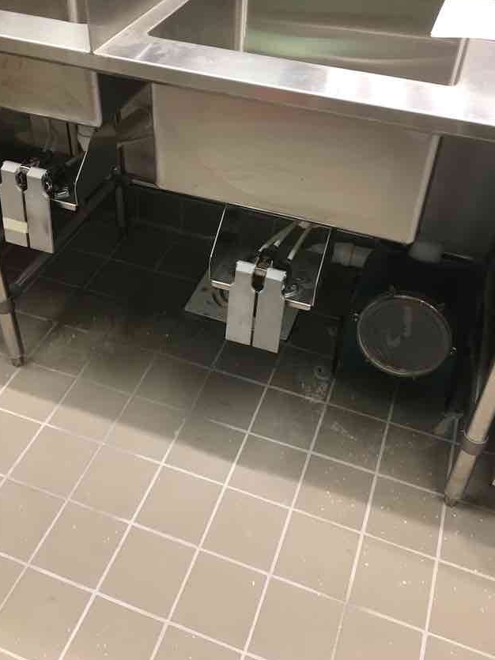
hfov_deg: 40.6
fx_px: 667
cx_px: 225
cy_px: 277
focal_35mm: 35
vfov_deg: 52.4
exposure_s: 1/30
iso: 80
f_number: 2.2
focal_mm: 4.15
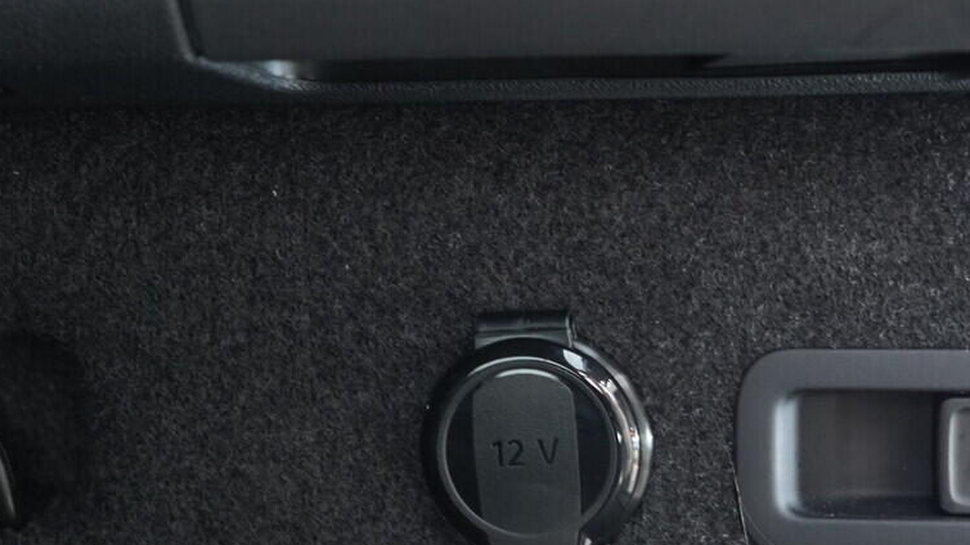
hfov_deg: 28.8
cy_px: 470
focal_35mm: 72
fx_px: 1852
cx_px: 764
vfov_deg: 16.6
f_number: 2.8
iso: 1600
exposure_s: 1/40
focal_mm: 24
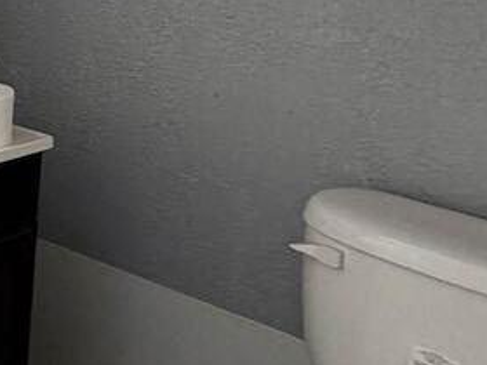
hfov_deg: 19.7
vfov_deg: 19.9
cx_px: -400
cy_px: 5
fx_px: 1013
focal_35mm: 72
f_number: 2.2
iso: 160
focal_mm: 2.22
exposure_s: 1/121
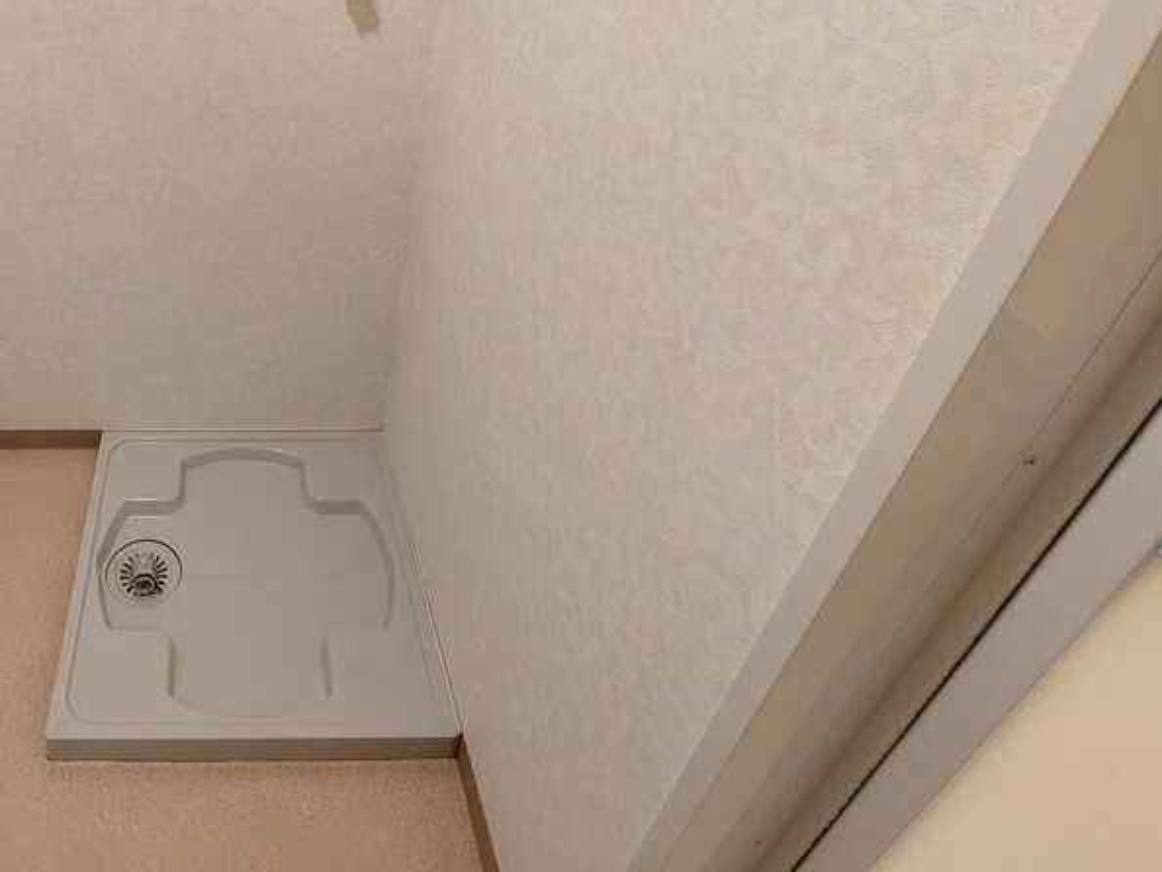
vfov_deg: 59.5
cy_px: 199
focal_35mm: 21
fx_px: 705
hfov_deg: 71.8
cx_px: 250
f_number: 2.2
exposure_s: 1/40
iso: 250
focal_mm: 1.74
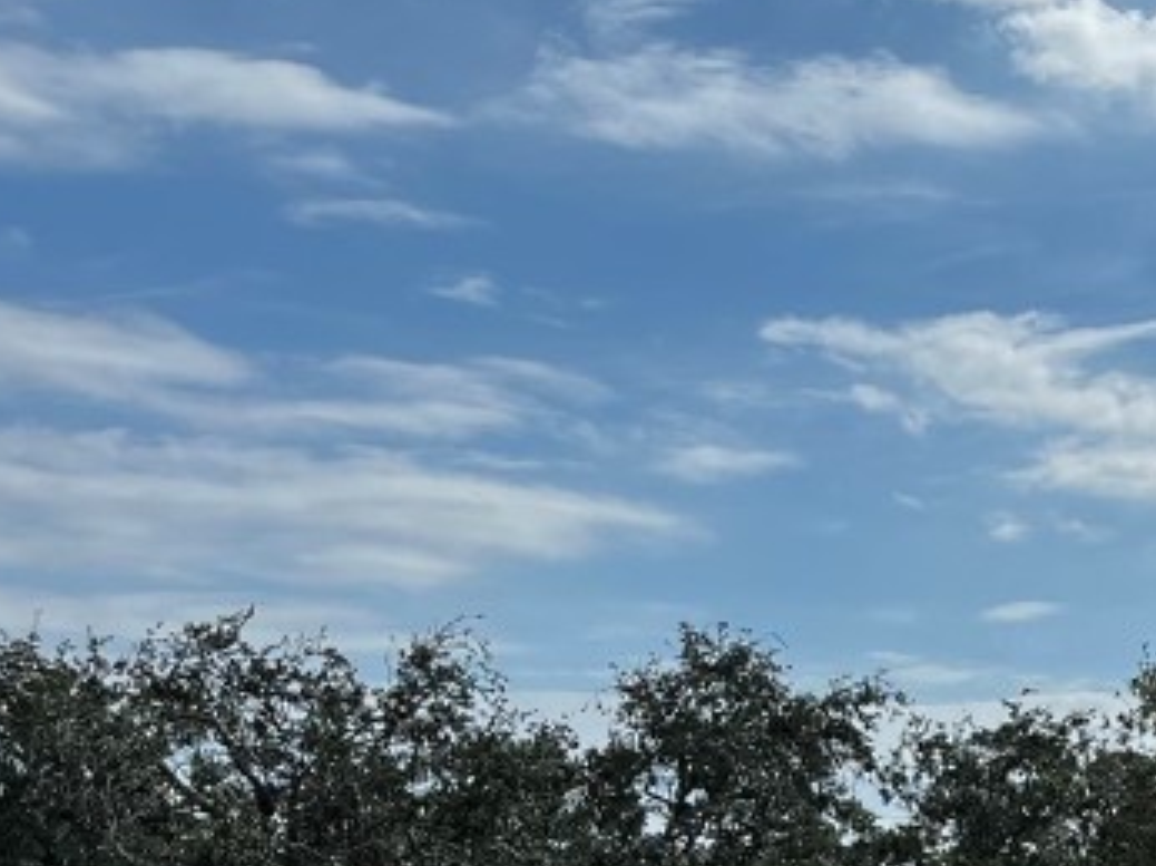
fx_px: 2570
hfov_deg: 23.7
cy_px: 1077
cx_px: 1283
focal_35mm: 77
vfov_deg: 18.0
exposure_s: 1/6897
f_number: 1.6
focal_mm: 5.1
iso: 50
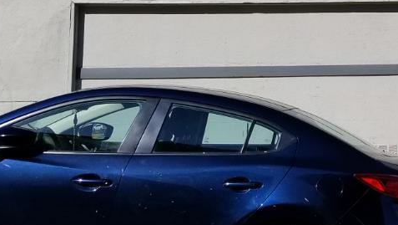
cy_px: -28
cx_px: 521
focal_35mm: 89
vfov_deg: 13.3
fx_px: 940
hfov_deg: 21.5
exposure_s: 1/3640
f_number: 1.7
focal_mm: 4.25
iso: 50
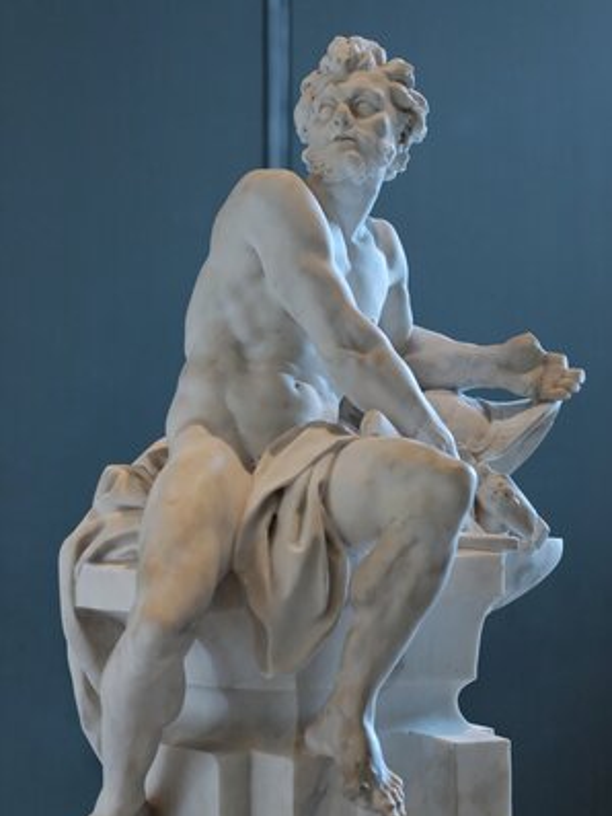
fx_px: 2050
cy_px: 475
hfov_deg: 17.0
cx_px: 326
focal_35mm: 87
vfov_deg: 22.5
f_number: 3.5
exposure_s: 1/50
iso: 500
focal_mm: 50
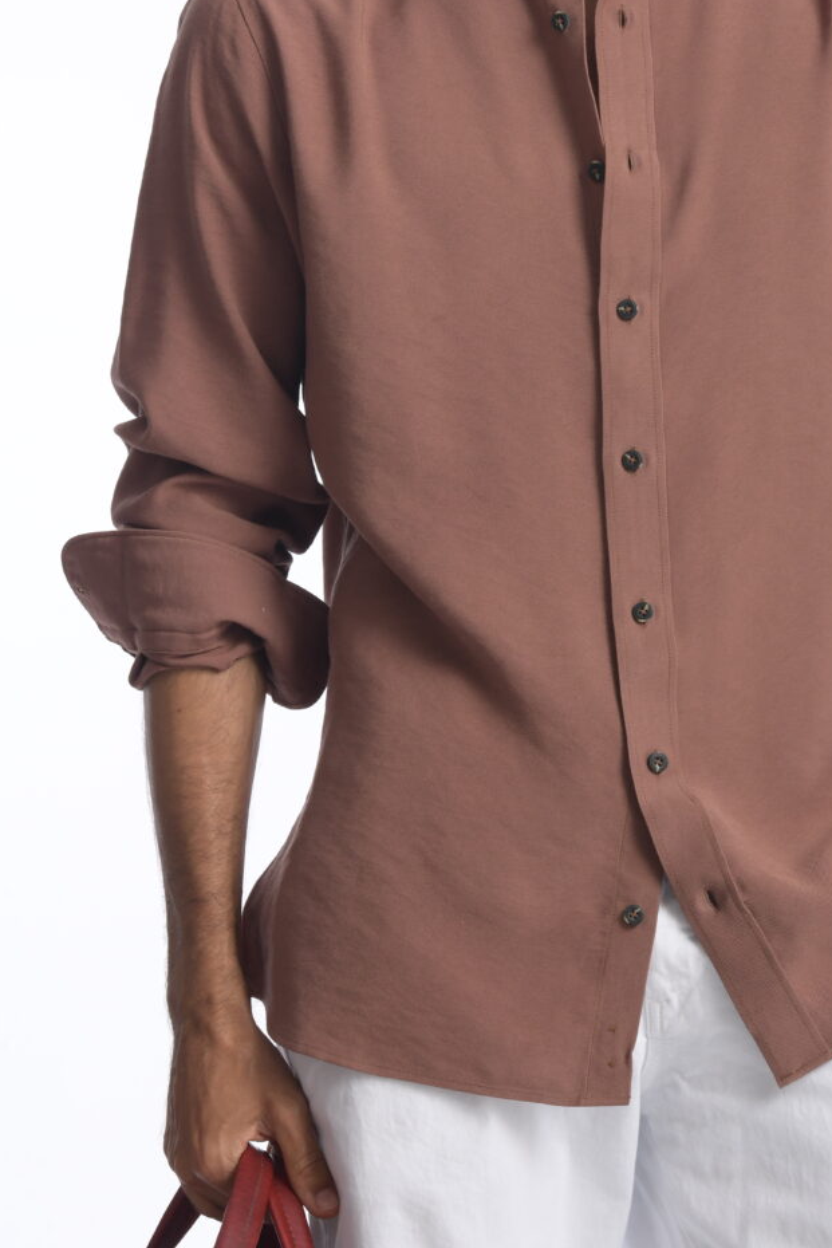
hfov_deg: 6.9
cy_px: 336
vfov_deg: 10.4
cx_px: 572
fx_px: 6861
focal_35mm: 198
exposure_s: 1/250
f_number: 11
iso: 500
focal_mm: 120
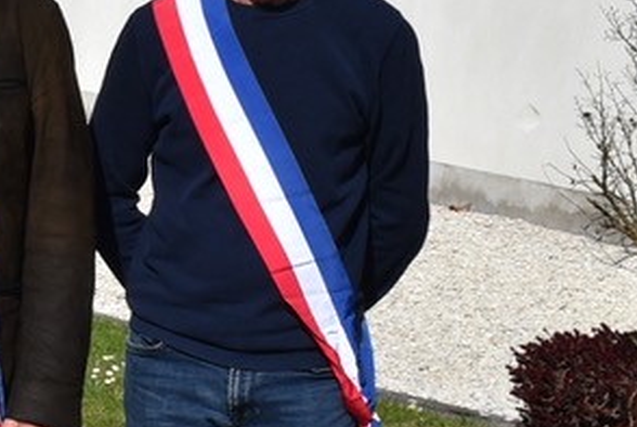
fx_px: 2892
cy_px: 225
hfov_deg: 11.4
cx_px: -622
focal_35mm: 163
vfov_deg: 8.4
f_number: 11
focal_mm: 25
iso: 200
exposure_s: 1/500
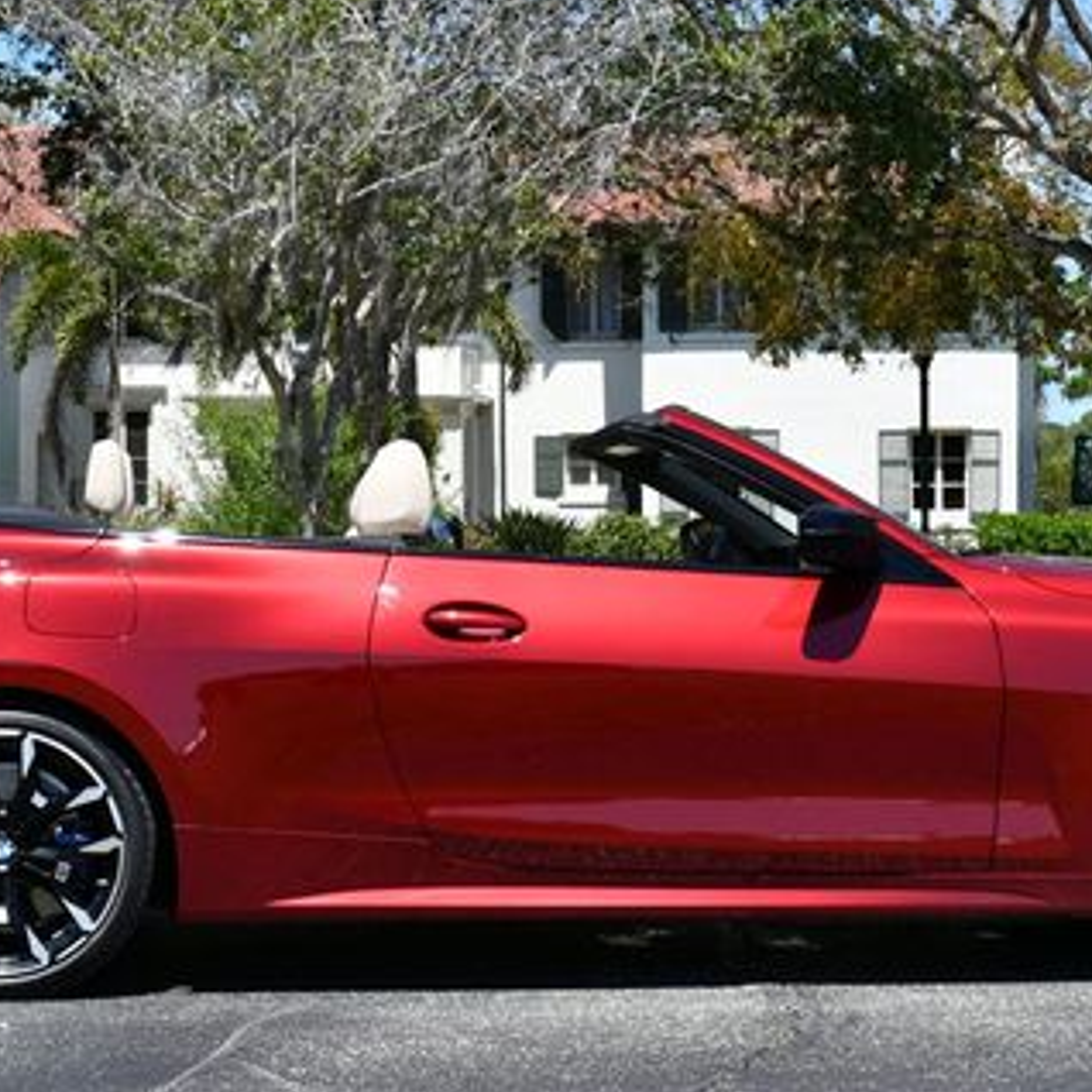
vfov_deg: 19.5
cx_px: 549
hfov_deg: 19.5
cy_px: 405
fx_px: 3176
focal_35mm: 89
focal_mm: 26
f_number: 8
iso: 110
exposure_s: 1/250
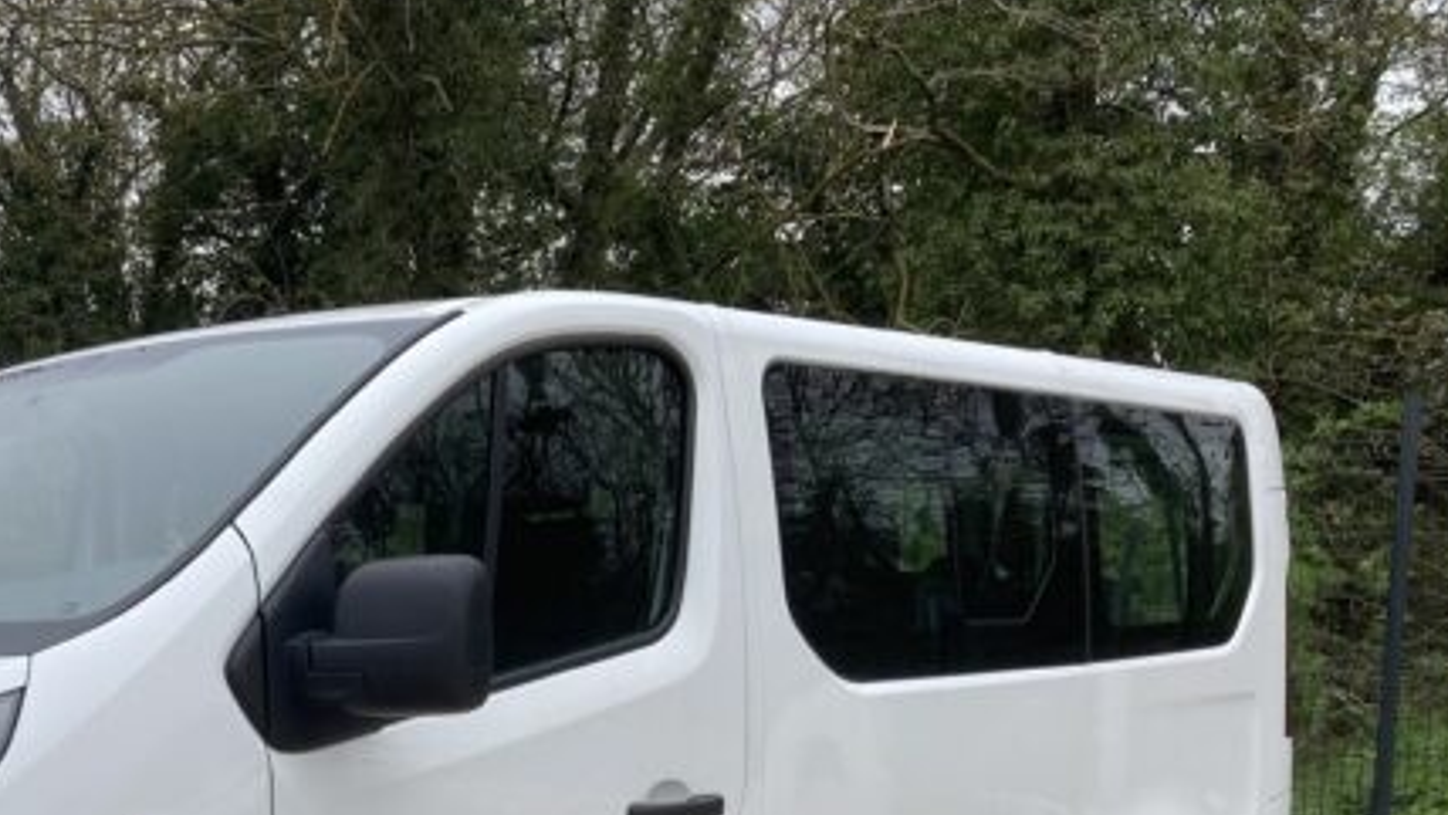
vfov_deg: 19.9
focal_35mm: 57
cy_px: 964
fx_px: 2189
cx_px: 254
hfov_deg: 35.2
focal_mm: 3.99
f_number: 1.8
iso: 20
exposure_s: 1/842
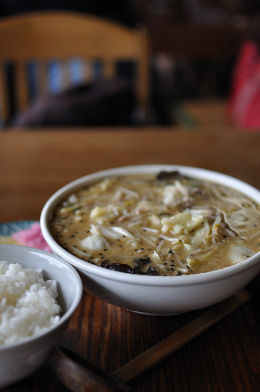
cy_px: 196
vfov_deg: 37.9
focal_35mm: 52
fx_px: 570
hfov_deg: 25.7
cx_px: 130
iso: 200
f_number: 1.8
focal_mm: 35
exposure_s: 1/500
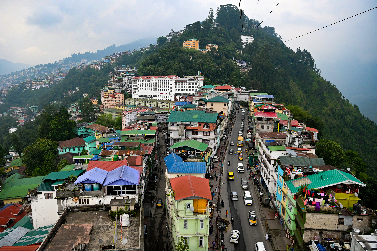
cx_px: 182
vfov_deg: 51.2
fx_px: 262
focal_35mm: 25
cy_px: 127
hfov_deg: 71.5
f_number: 5
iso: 100
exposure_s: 1/320
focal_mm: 24
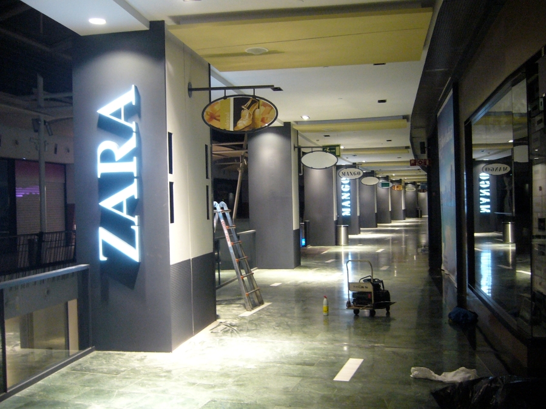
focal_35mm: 35
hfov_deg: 52.6
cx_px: 273
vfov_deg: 40.7
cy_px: 204
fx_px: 552
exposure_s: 1/8
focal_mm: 5.8
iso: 200
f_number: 2.8
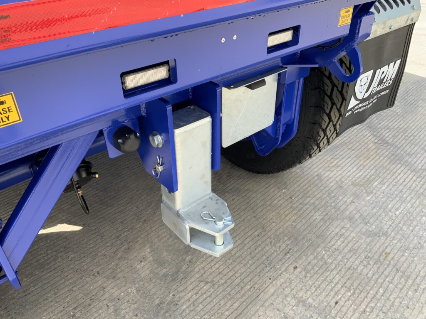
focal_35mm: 29
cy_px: 160
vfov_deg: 48.2
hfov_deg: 61.7
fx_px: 357
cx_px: 213
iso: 16
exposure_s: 1/340
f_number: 1.8
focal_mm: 3
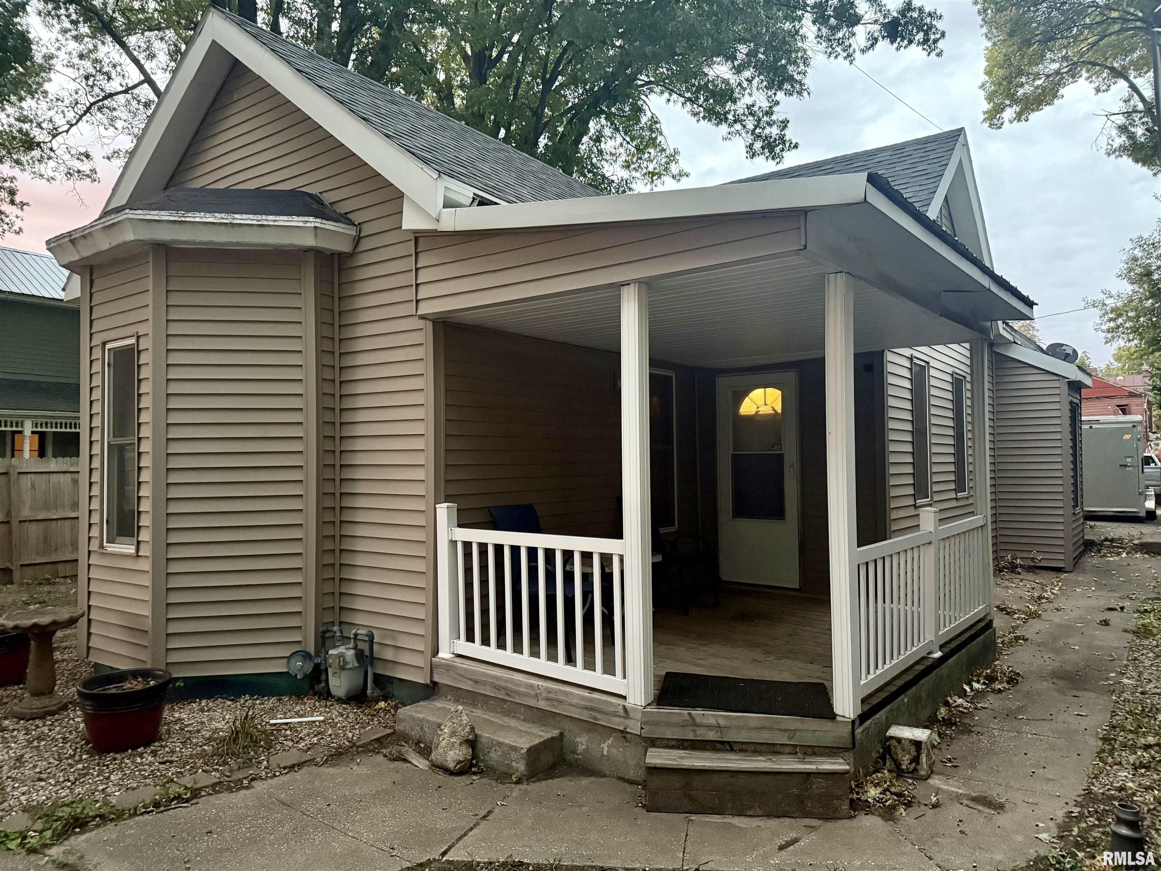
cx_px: 580
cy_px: 436
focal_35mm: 24
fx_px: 805
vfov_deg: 56.8
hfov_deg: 71.6
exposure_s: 1/31
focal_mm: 6.76
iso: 1000
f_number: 1.78
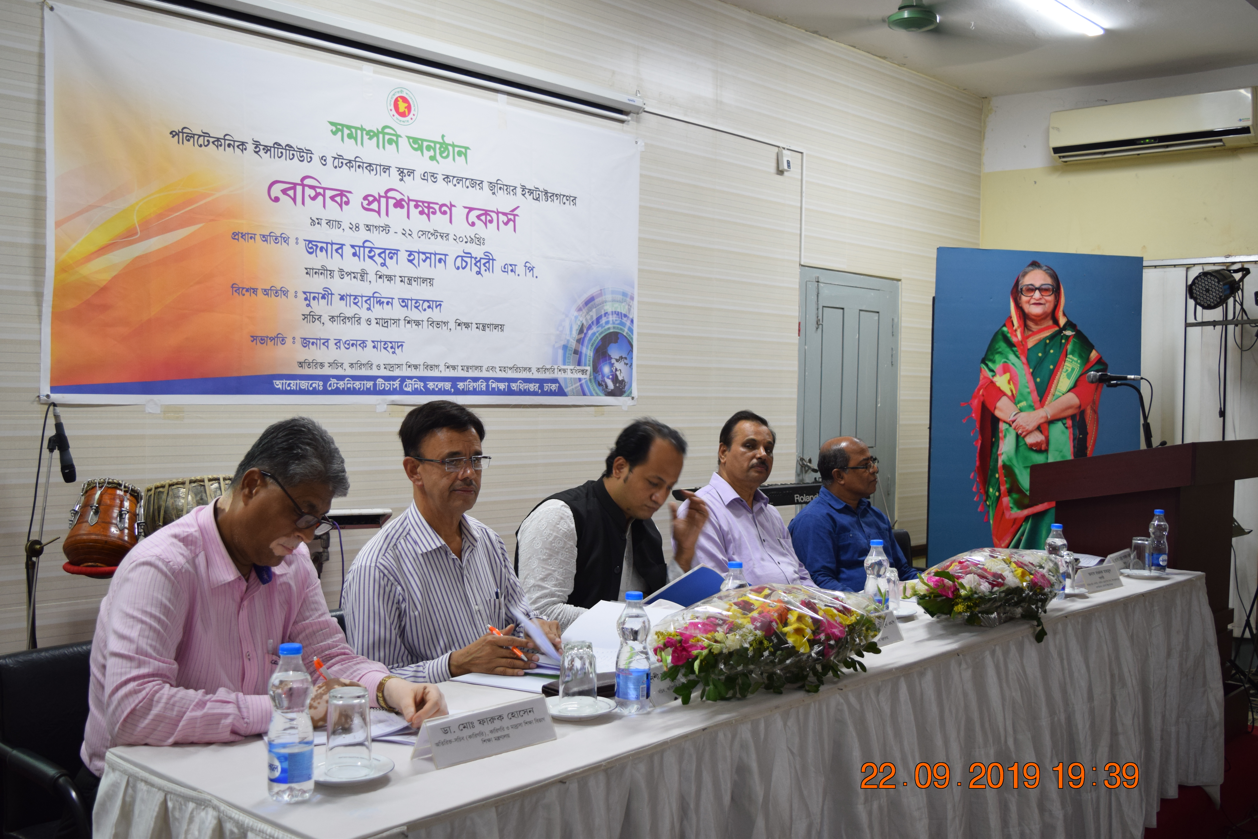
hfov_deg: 53.1
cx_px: 629
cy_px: 420
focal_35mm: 36
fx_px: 1258
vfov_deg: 36.9
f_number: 4
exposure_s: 1/30
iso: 560
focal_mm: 24
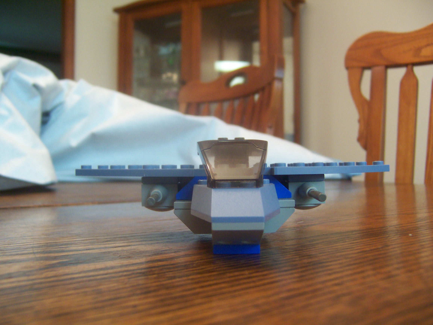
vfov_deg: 42.9
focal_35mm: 33
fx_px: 413
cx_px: 216
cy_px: 162
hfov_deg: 55.4
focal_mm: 5.5
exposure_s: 1/10
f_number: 2.8
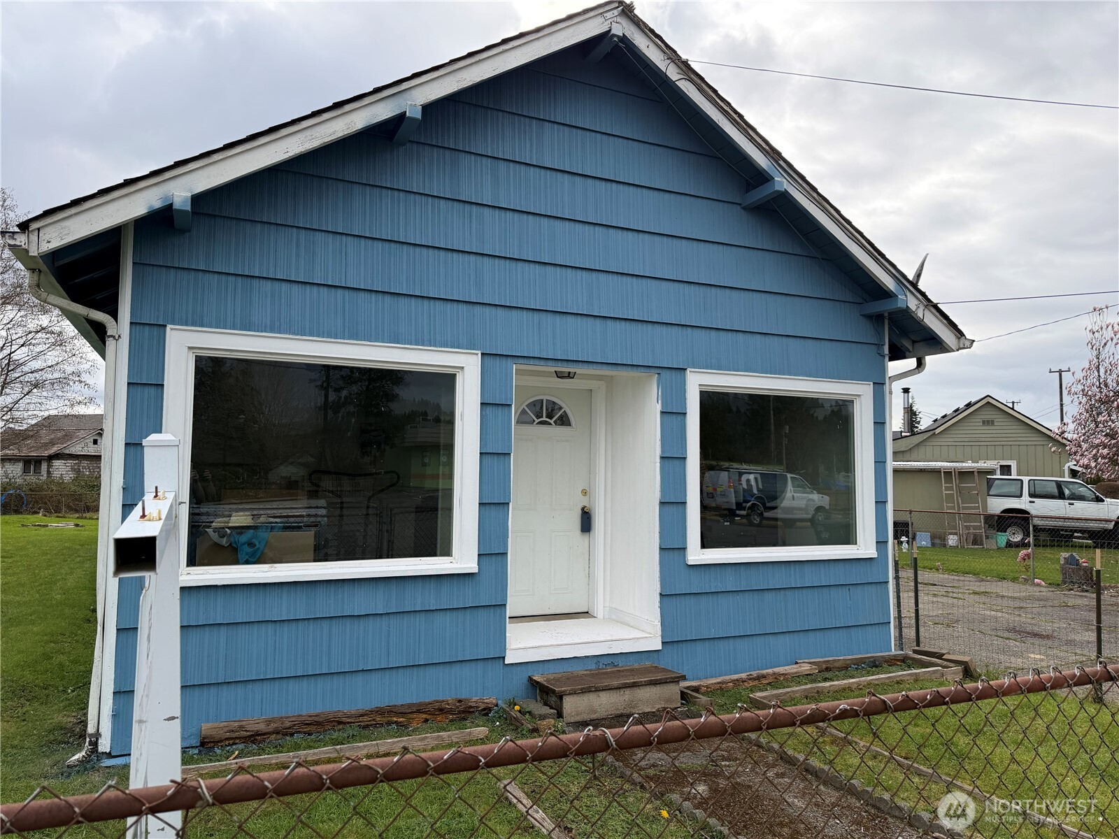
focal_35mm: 24
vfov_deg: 56.8
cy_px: 420
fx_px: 776
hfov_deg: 71.6
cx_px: 560
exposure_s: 1/2611
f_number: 1.78
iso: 100
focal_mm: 6.76
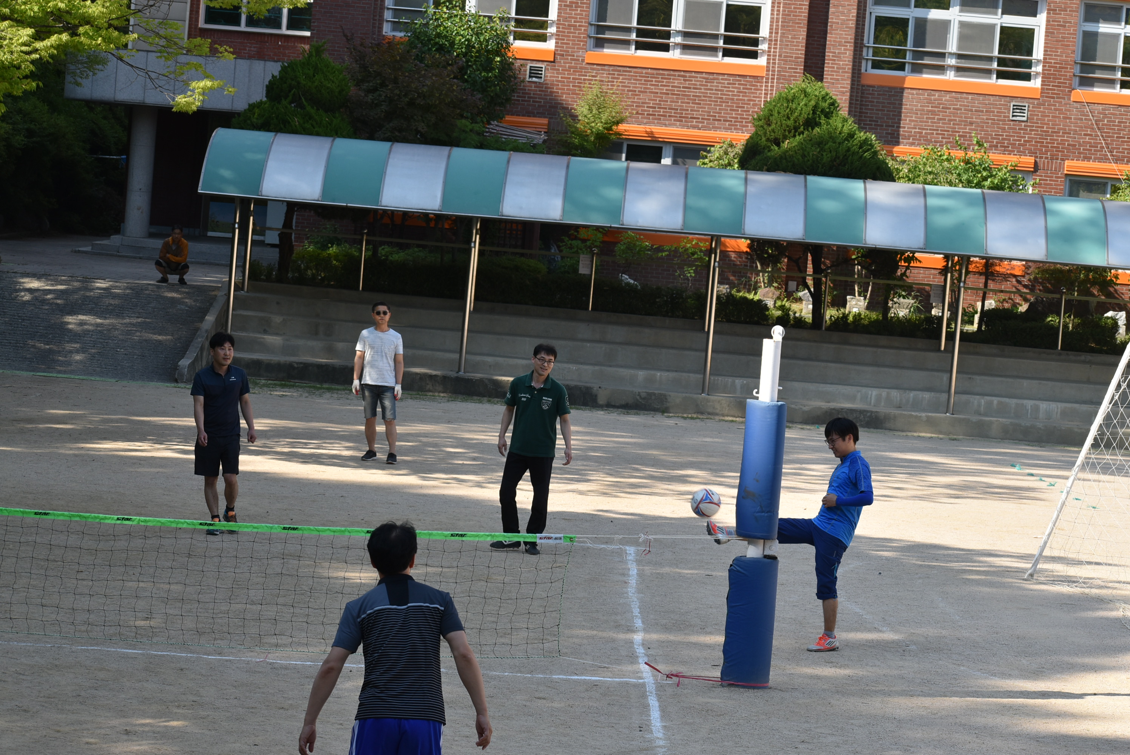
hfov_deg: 19.4
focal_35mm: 105
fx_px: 3298
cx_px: 565
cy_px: 378
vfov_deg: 13.1
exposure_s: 1/320
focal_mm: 70
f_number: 9
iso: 200
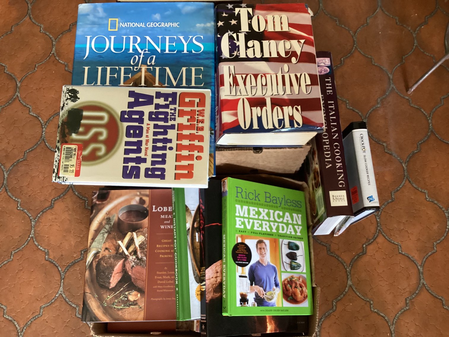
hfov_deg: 58.3
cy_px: 168
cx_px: 224
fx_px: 402
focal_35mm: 31
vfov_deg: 45.4
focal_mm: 3.3
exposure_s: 1/30
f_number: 2.4
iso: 320
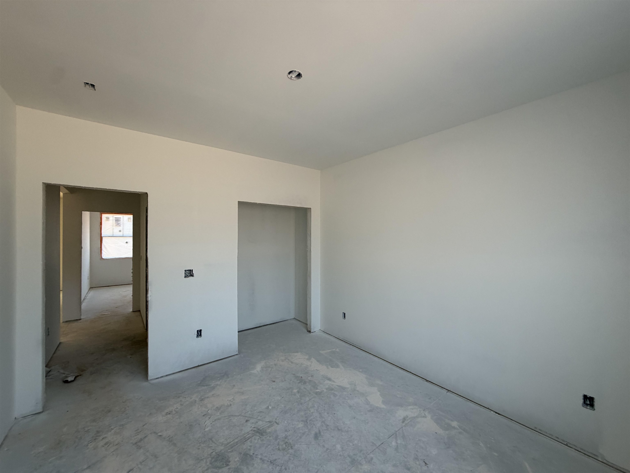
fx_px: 255
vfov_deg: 85.7
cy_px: 236
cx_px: 315
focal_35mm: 14
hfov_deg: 102.1
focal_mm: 2.22
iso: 160
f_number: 2.2
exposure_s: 1/121
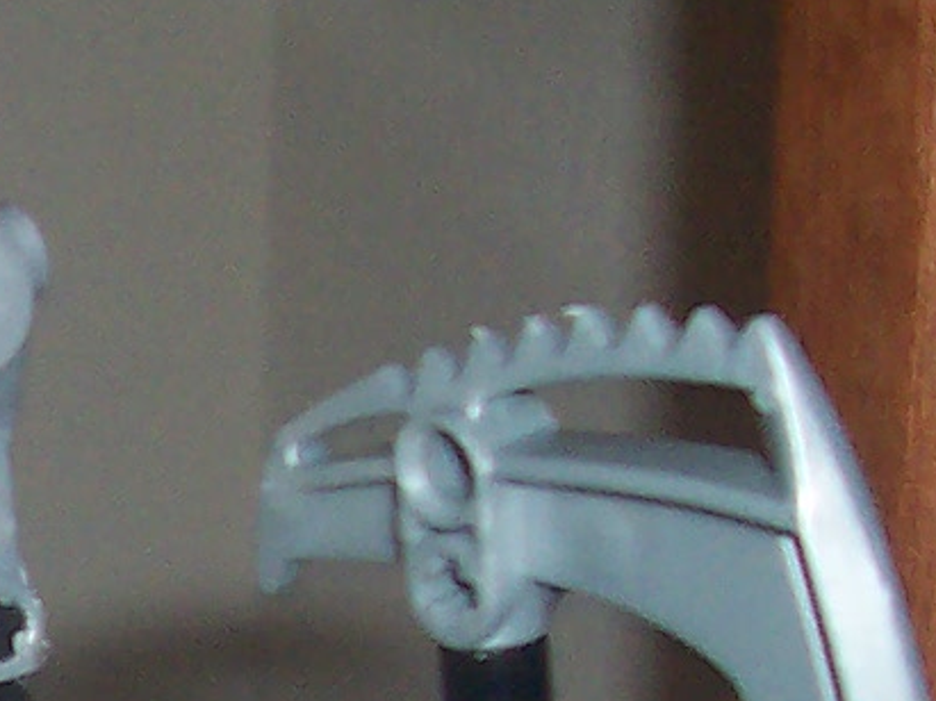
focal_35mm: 183
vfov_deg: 7.9
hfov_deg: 10.3
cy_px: 1254
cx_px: -670
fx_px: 4947
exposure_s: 1/60
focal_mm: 5.6
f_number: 2.8
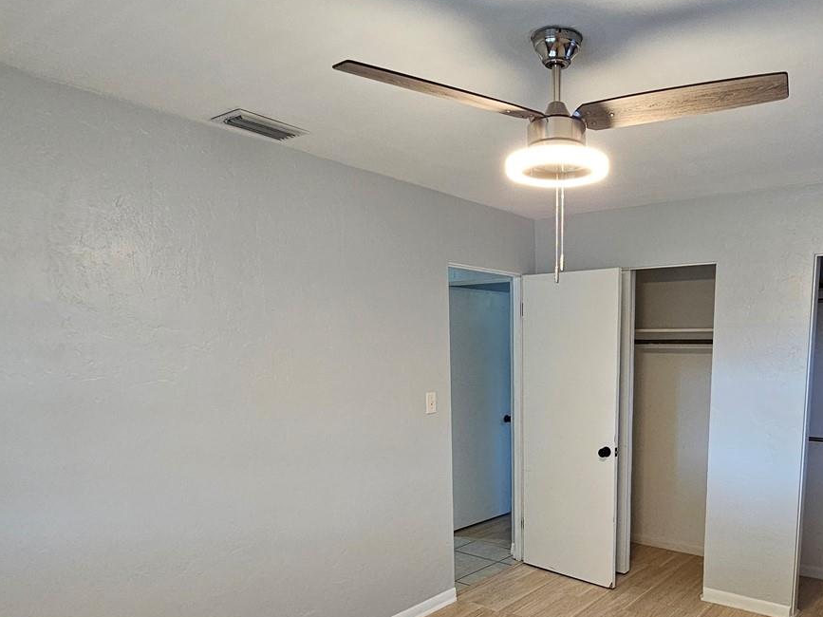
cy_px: 441
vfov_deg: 54.8
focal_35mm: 24
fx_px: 571
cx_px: 545
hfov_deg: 69.7
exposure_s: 1/60
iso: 250
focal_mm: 2.2
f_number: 2.2
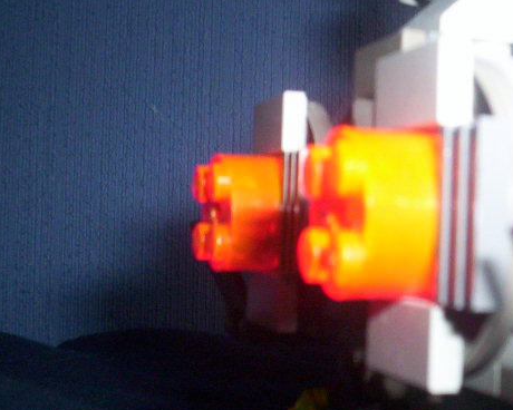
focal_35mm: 66
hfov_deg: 27.8
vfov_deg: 23.1
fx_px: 1002
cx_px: 448
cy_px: 234
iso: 140
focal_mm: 4.99
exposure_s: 1/60
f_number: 4.5
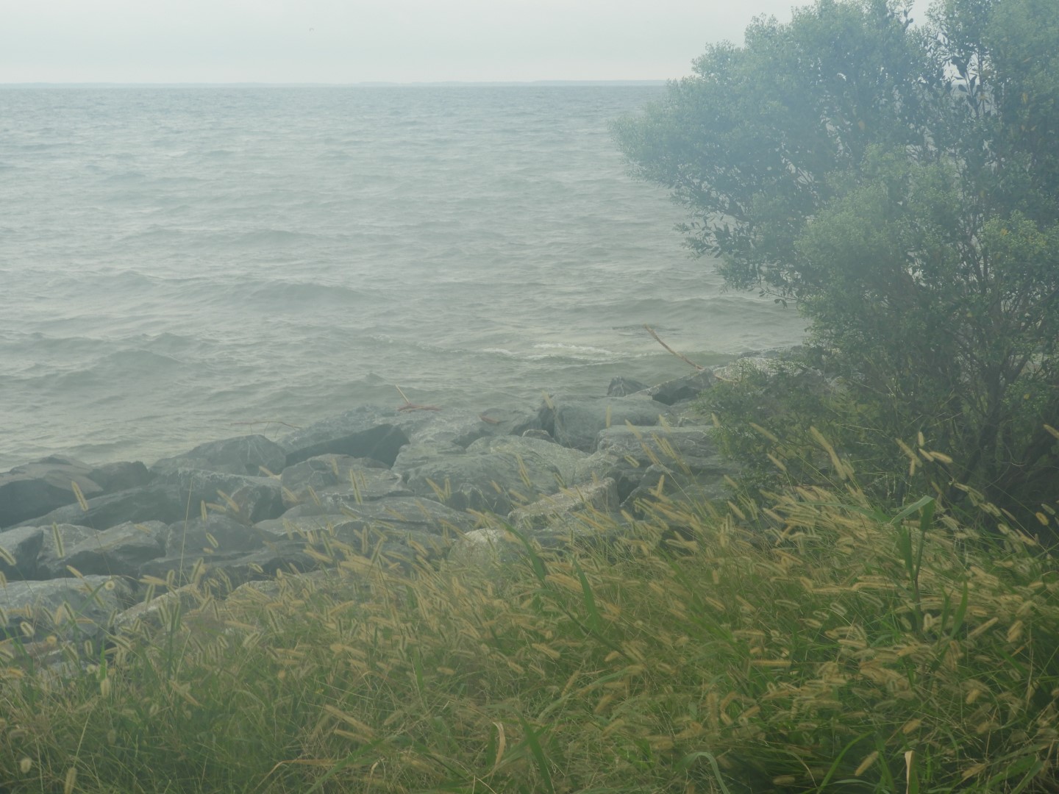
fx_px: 2141
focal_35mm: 70
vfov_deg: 21.0
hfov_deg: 27.8
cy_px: 397
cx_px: 530
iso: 100
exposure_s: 1/200
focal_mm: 12.5
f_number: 4.5
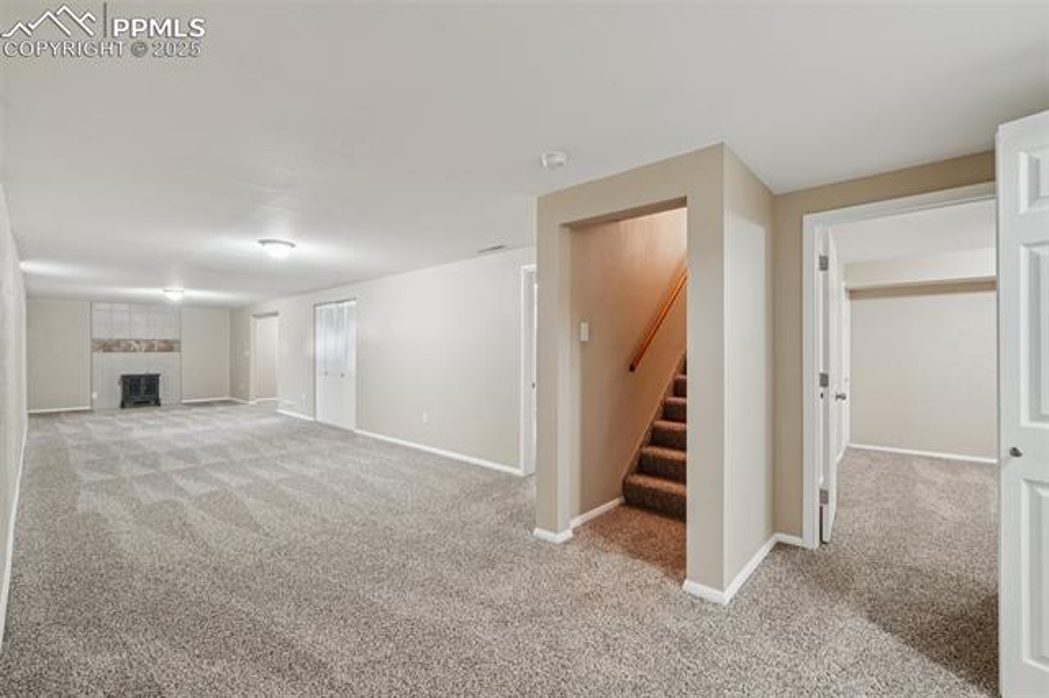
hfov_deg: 100.4
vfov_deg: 77.3
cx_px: 524
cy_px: 349
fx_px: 437
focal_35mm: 15
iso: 800
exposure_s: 1/2.5
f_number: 8
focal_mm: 10
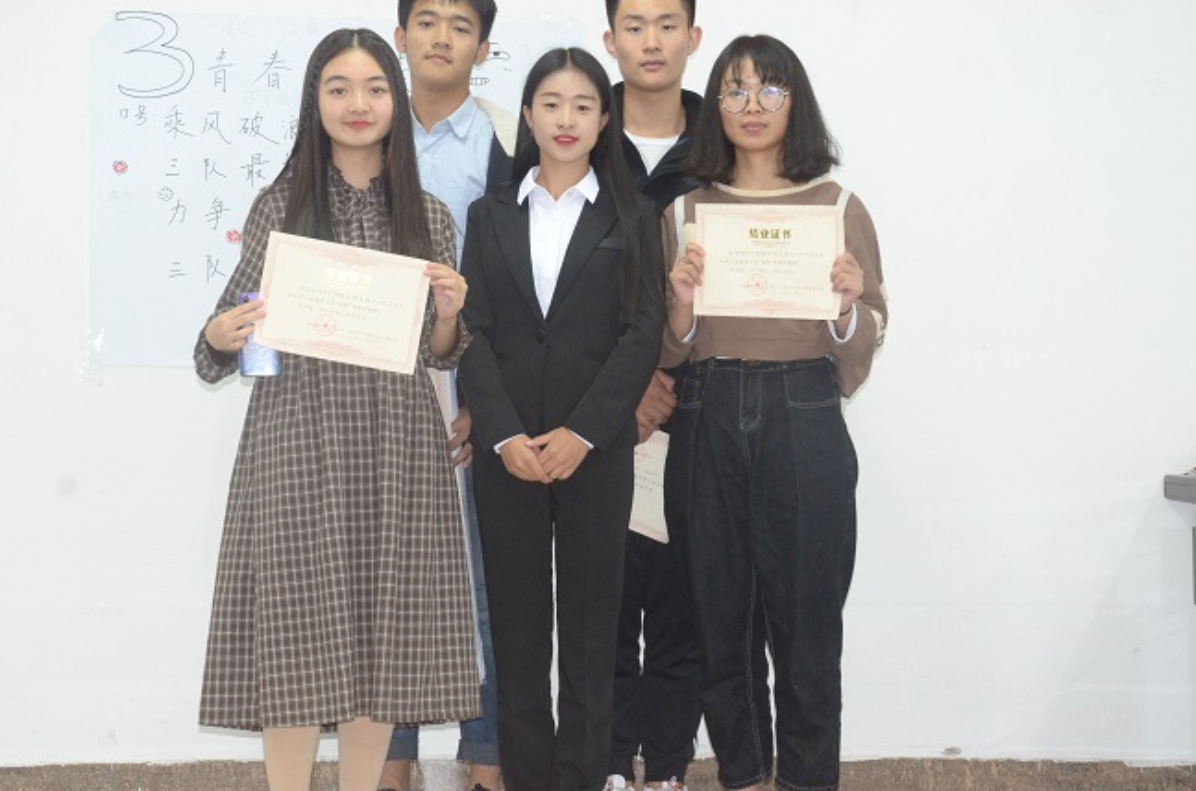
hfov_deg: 25.4
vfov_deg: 17.0
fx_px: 2651
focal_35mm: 80
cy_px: 391
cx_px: 569
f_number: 6.7
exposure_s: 1/60
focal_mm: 50
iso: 3200
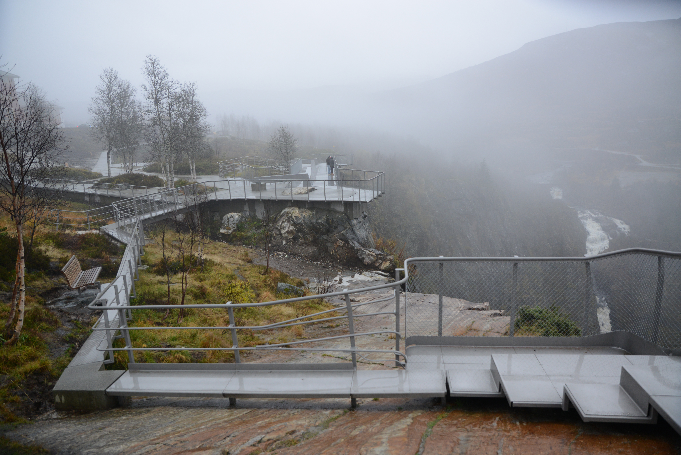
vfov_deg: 53.2
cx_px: 340
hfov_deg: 73.7
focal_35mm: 24
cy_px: 228
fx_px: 454
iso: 800
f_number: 3.2
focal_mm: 24
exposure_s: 1/160
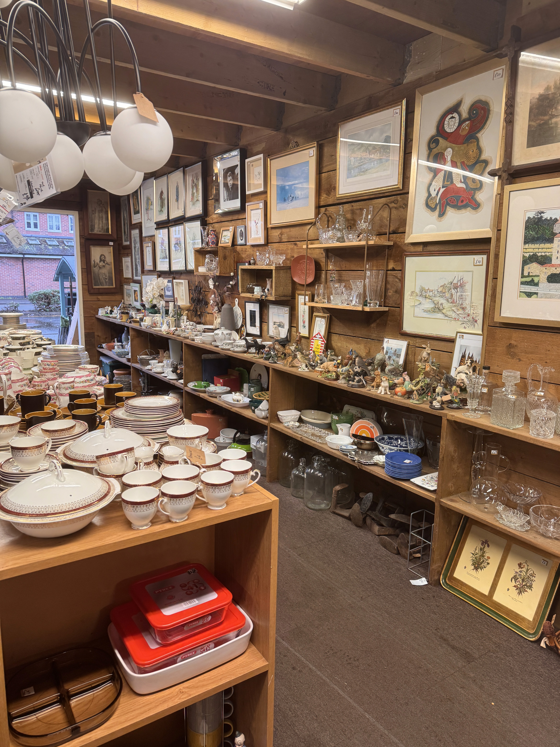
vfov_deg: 71.6
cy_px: 374
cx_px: 280
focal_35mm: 24
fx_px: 518
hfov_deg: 56.8
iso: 200
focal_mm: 6.76
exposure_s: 1/100
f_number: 1.78
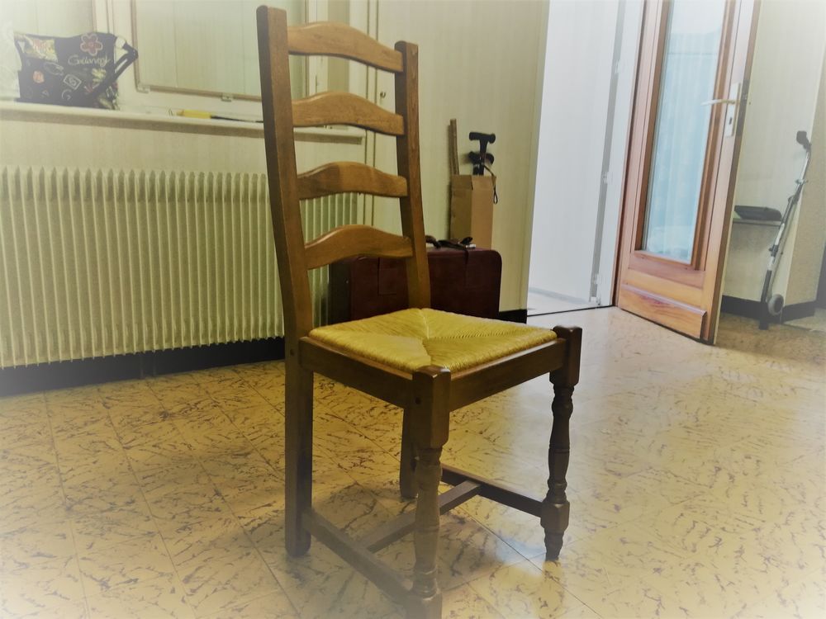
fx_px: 620
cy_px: 310
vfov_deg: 53.1
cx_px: 413
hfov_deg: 67.3
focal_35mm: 26
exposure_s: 1/33.3
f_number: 2.2
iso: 200
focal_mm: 3.83
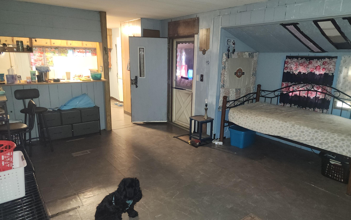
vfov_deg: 49.3
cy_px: 114
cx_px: 179
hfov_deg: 72.5
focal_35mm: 25
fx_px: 239
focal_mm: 6.4
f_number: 1.8
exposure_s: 1/10
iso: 320
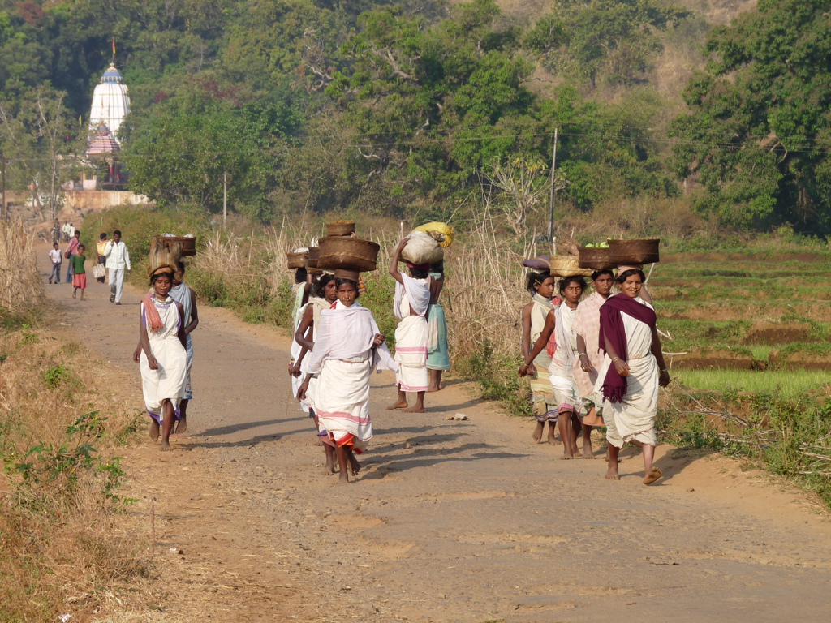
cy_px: 312
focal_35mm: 163
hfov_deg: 12.1
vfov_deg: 9.1
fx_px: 3913
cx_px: 416
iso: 100
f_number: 5.6
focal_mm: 29
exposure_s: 1/400
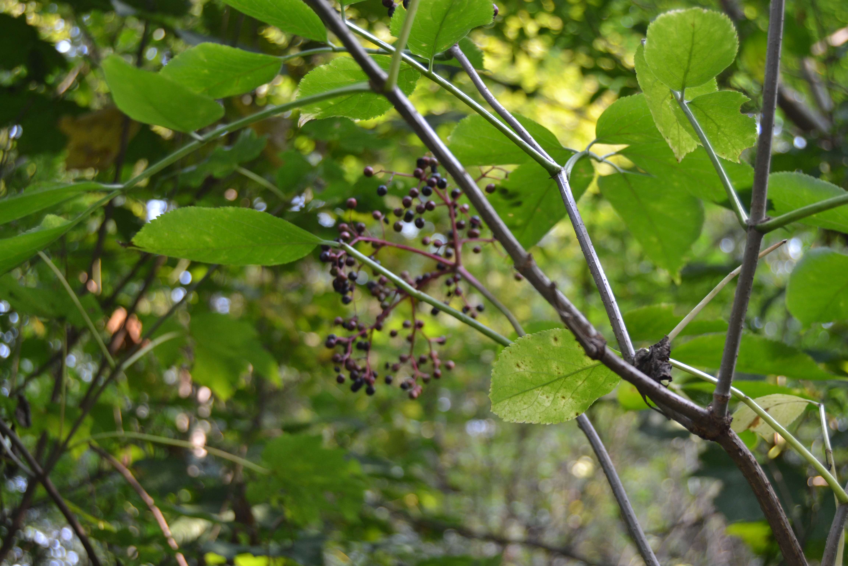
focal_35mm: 57
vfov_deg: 23.8
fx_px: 1343
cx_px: 424
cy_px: 283
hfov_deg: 35.1
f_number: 4.8
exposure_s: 1/100
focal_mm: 38
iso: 400
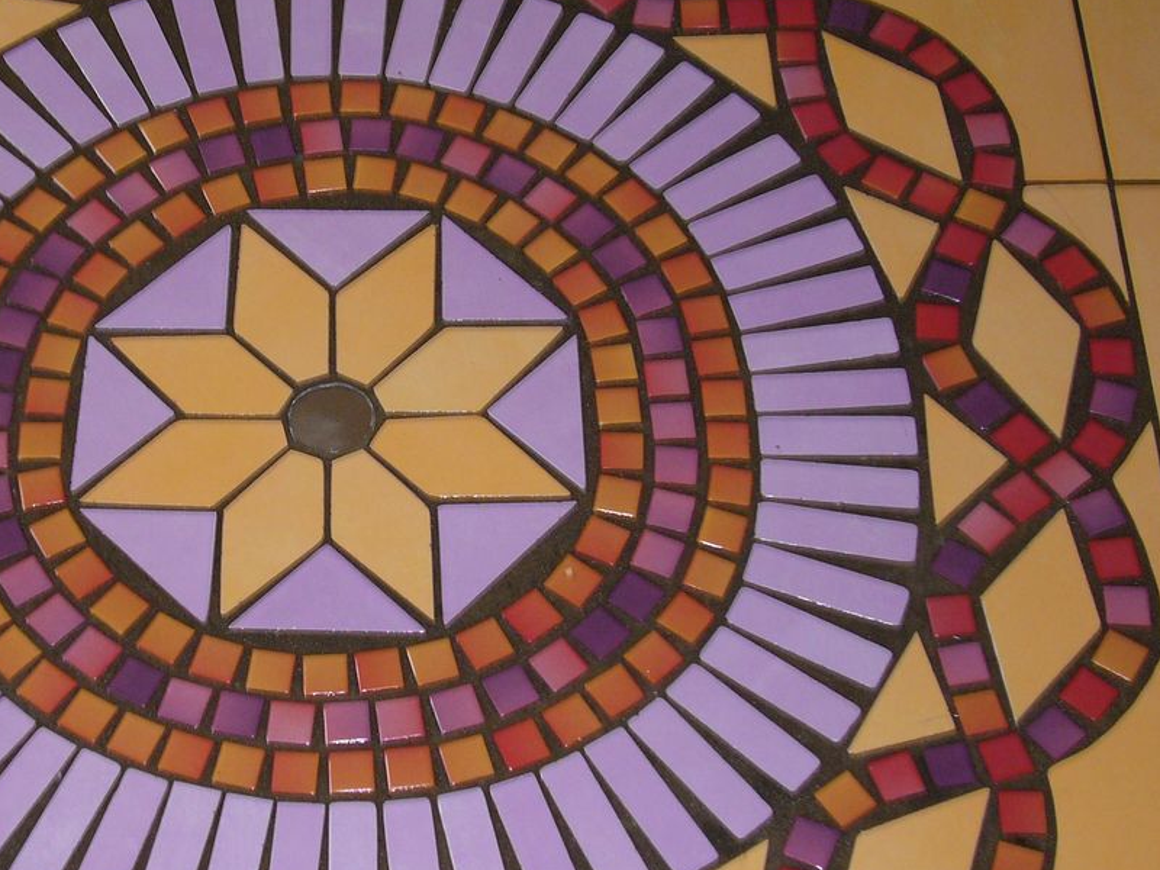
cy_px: 515
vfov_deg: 18.2
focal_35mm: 81
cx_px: 313
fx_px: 2714
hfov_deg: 23.9
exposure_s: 1/30
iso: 100
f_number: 3.5
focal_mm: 7.5
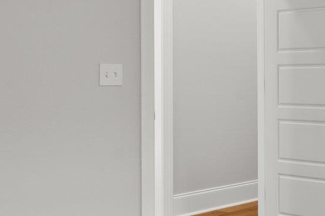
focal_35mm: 65
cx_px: 469
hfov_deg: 24.9
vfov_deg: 20.9
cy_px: 84
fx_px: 587
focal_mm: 17
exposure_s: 1/3
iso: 100
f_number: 9
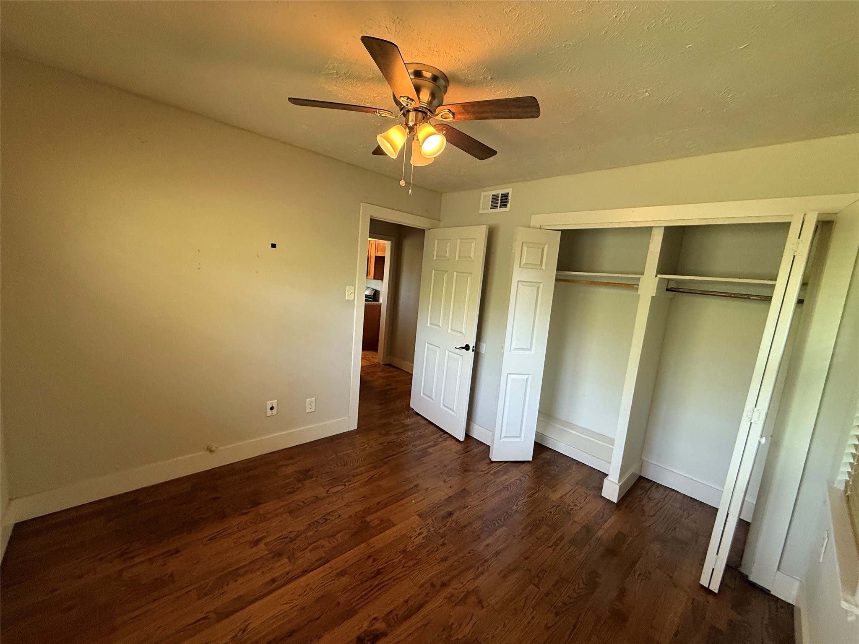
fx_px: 347
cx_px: 430
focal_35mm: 14
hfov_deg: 102.1
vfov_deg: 85.7
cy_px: 322
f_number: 2.2
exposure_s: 1/60
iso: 400
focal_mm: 2.22
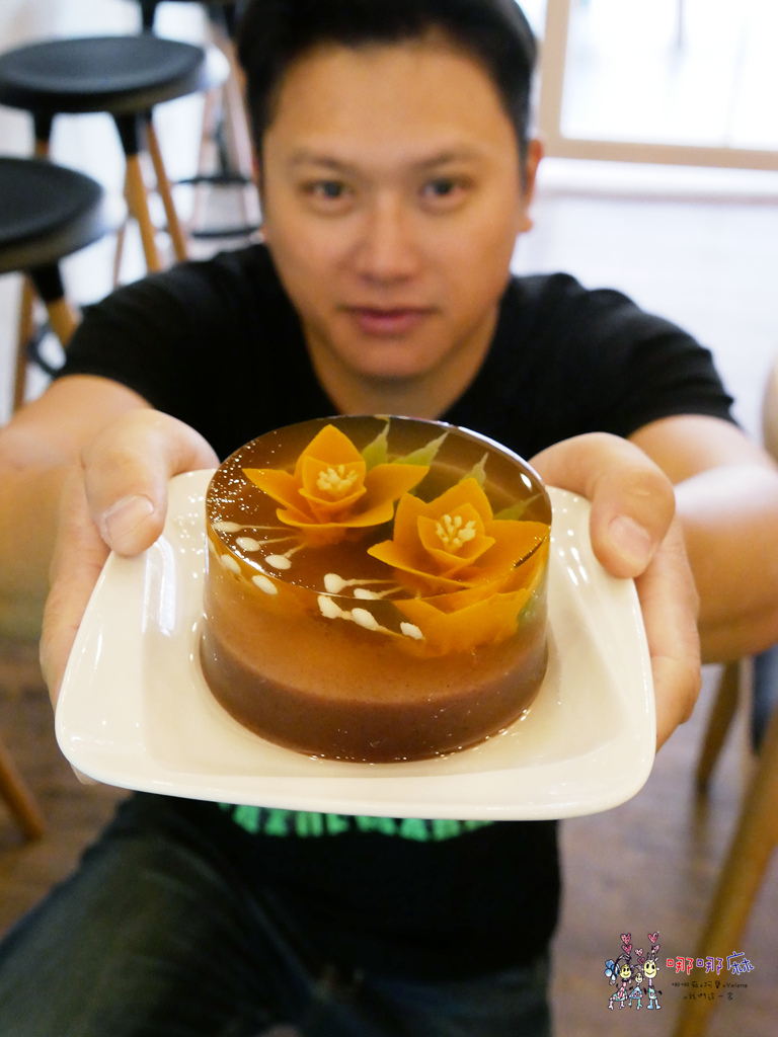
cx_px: 389
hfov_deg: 34.3
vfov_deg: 44.8
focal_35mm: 42
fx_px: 1259
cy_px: 518
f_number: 5.6
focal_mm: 21
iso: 3200
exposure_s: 1/50
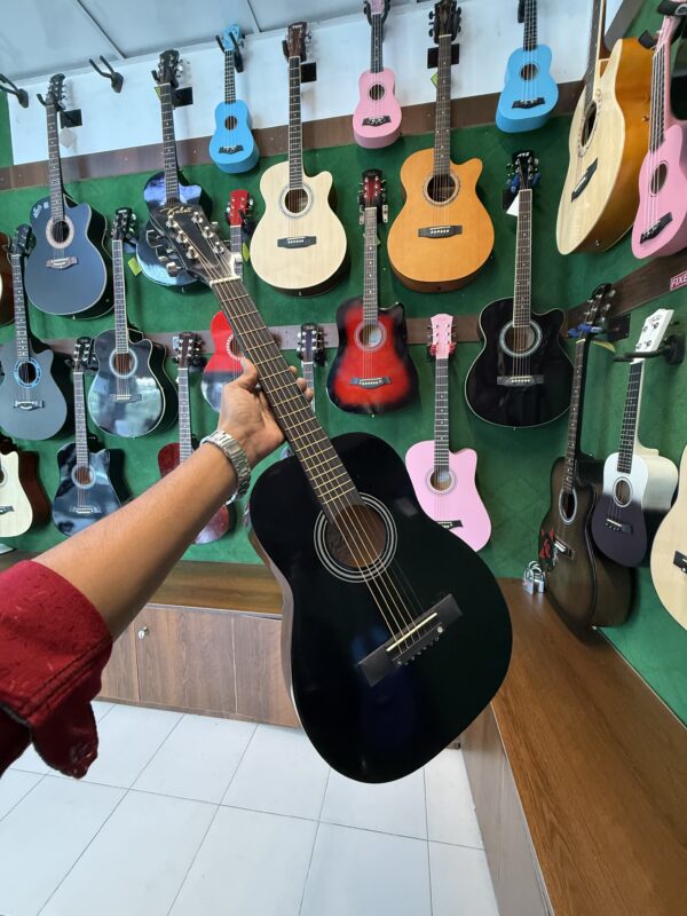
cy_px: 458
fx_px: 370
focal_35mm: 14
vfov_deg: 102.1
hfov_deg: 85.7
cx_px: 344
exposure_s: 1/60
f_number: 2.2
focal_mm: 2.22
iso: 500
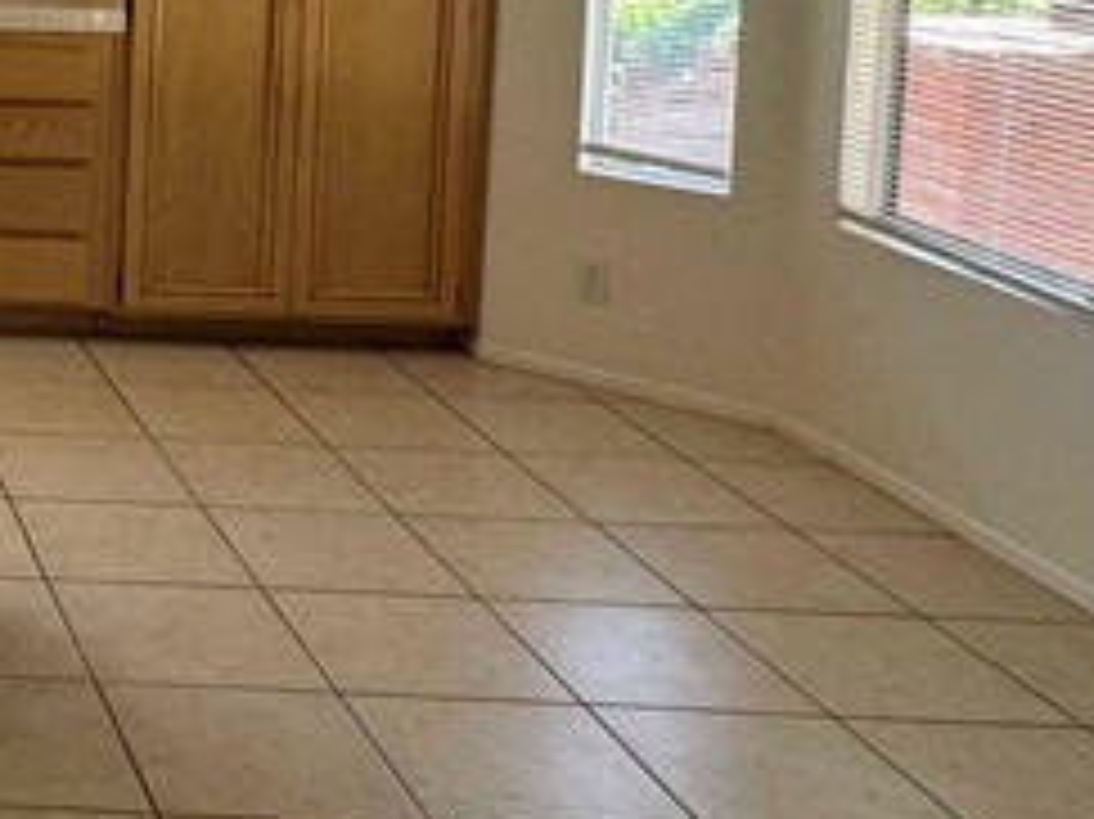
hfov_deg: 26.2
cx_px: -441
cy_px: -94
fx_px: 1864
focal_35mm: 59
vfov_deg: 23.2
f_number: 2.2
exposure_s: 1/99
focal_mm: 2.22
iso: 100
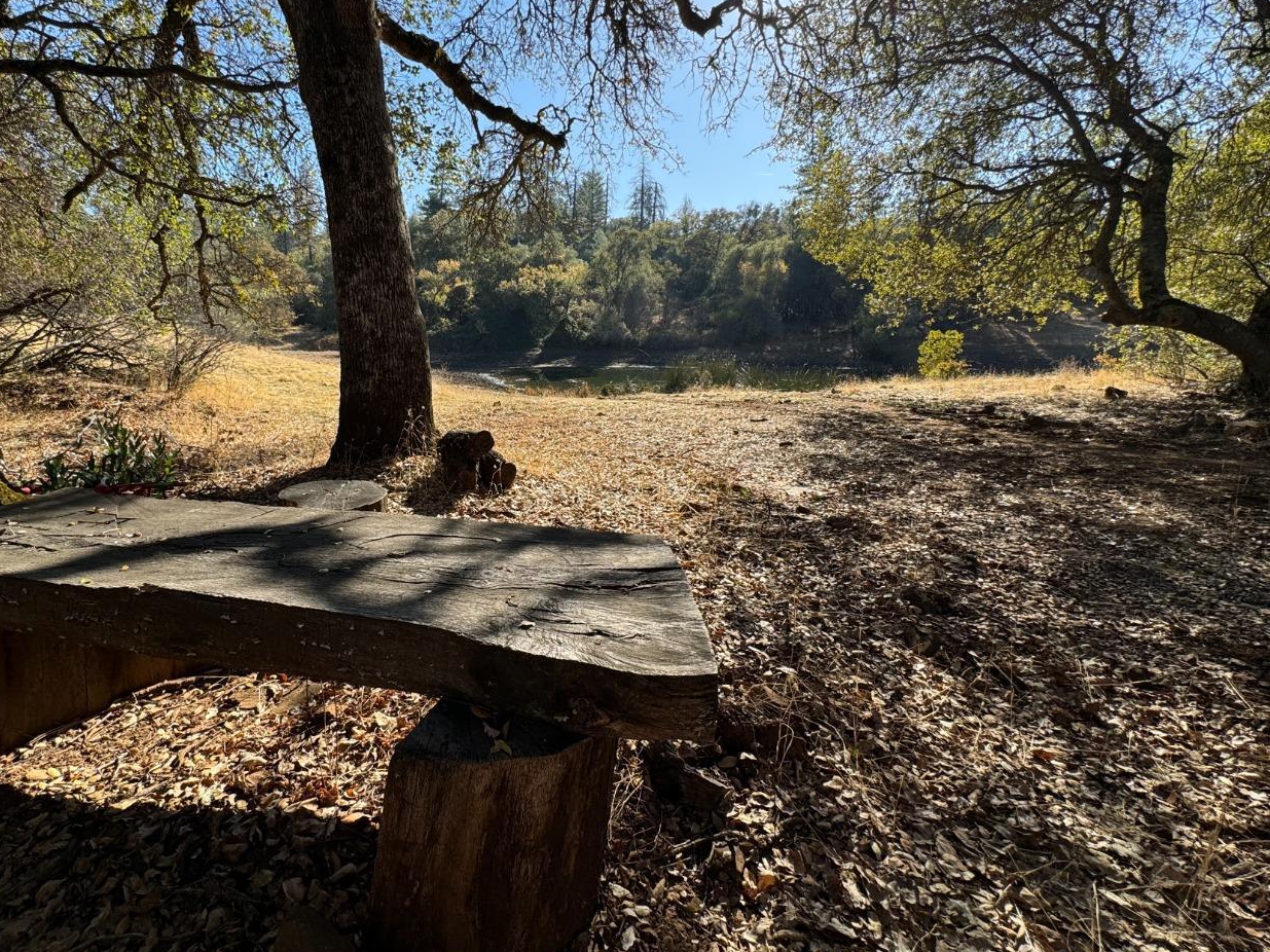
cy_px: 409
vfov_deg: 74.3
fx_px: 624
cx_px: 529
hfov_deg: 90.2
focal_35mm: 17
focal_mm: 2.22
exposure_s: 1/734
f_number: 2.2
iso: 40
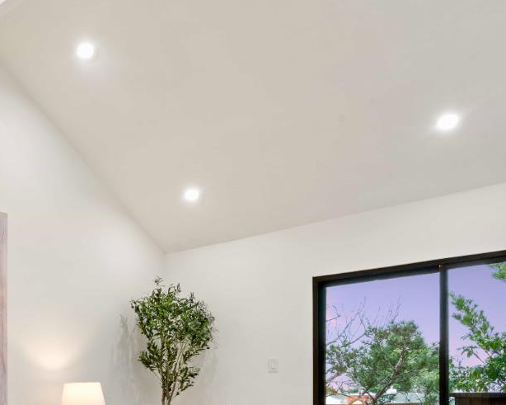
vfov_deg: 34.9
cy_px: 400
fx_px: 584
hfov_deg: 41.2
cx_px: 7
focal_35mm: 39
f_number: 13
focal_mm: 17
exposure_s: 1/3
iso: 400
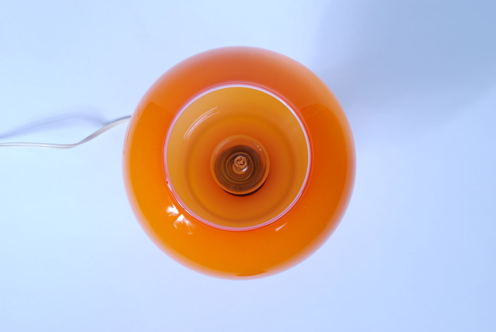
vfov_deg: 22.7
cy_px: 166
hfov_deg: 33.4
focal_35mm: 60
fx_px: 828
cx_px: 248
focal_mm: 40
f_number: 14
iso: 100
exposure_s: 1/60
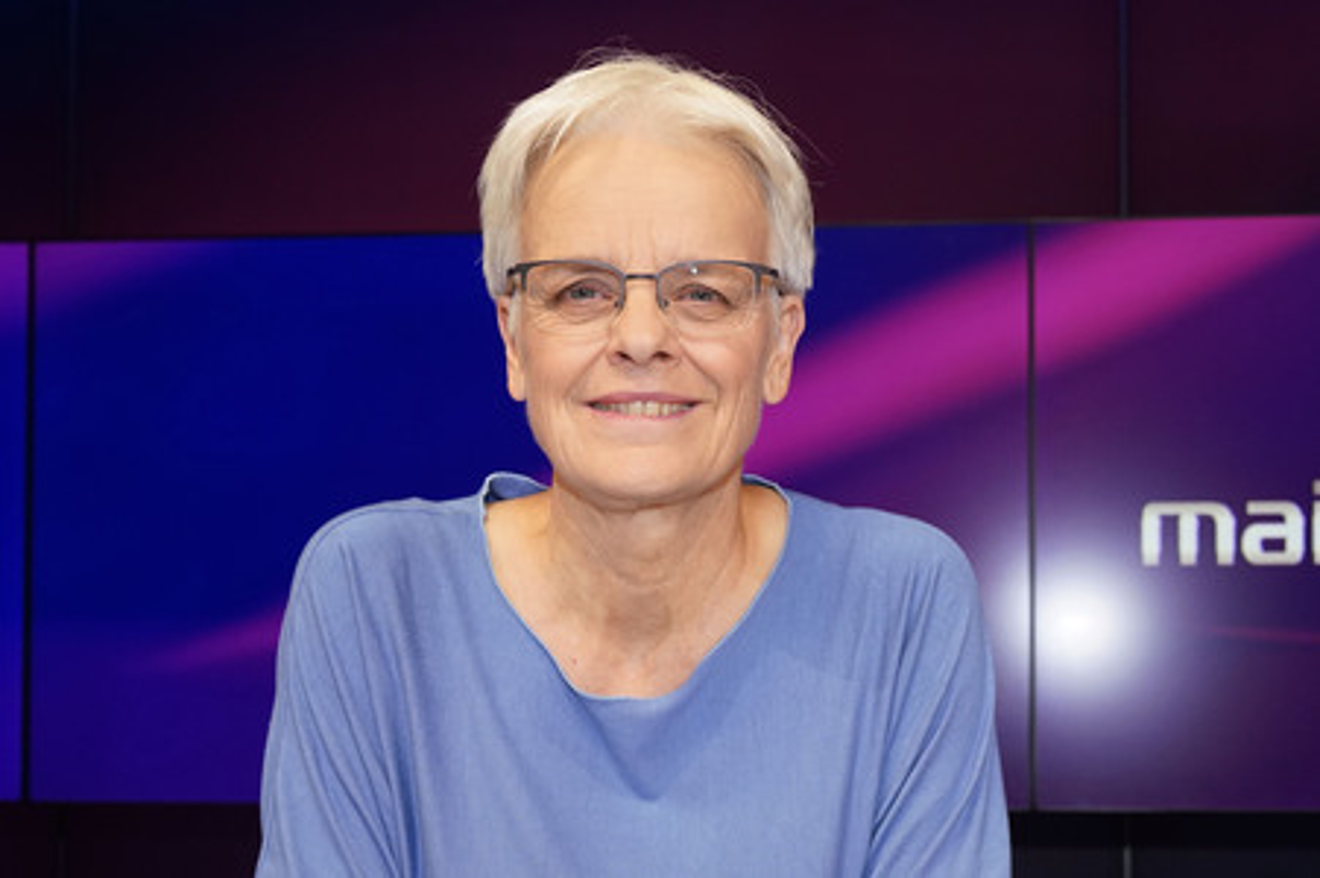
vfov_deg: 38.8
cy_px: 439
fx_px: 1246
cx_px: 660
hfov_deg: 55.8
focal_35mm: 34
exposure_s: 1/160
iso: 2000
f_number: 5
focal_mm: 34
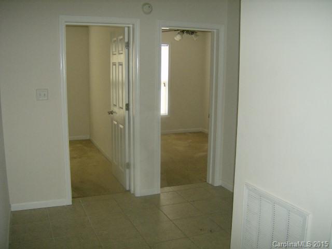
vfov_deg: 39.7
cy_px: 124
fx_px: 345
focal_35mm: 36
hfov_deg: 51.4
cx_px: 166
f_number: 2.8
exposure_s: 1/60
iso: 200
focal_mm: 6
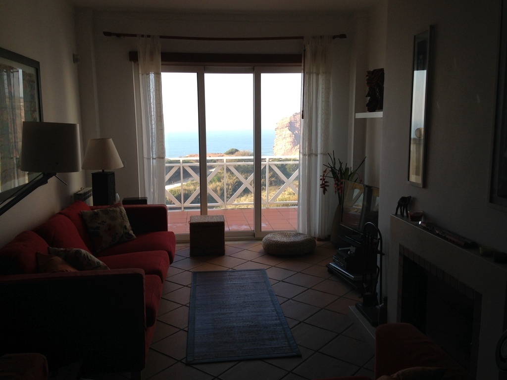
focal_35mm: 33
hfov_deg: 55.4
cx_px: 254
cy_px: 190
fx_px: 483
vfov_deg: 42.9
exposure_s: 1/298
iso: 50
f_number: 2.4
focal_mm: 4.12
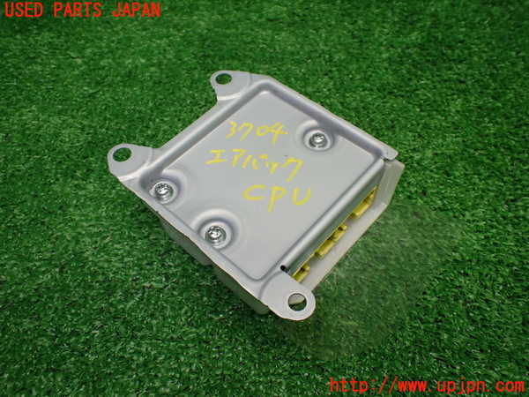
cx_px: 264
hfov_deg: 60.0
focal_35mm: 30
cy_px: 198
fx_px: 458
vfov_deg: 46.8
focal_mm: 5.4
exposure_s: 1/125
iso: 250
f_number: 2.3
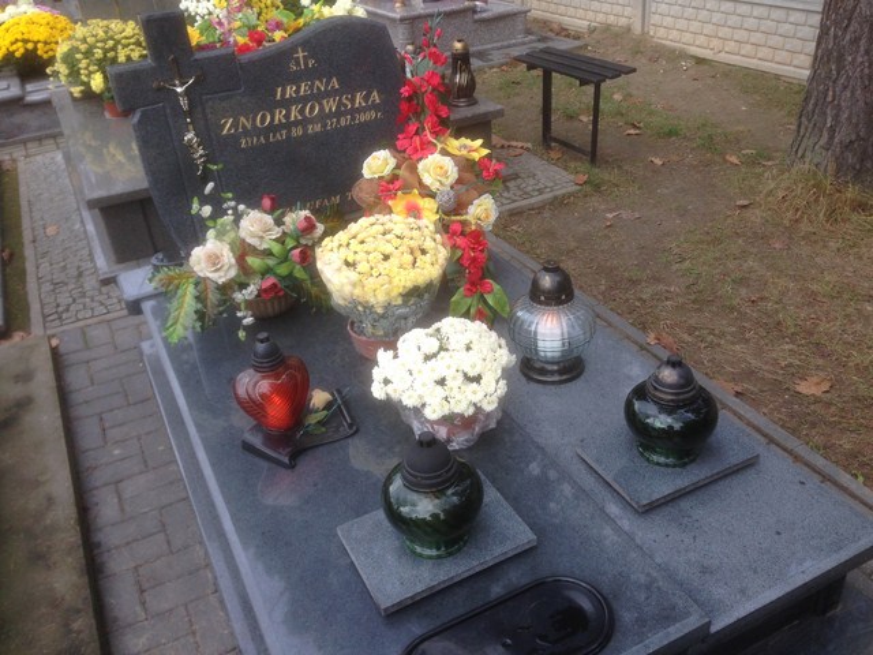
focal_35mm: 33
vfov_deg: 42.9
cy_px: 328
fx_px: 832
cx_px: 436
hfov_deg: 55.4
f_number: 2.4
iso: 50
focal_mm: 4.12
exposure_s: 1/155
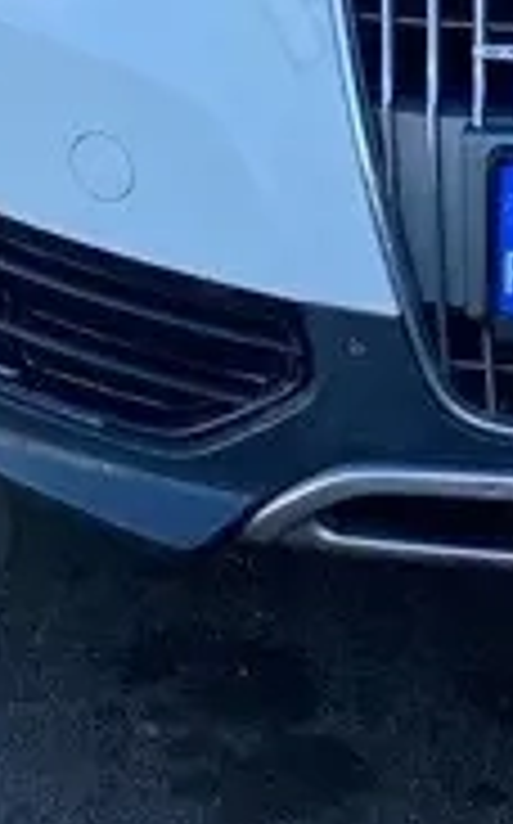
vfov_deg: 10.3
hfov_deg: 6.3
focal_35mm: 201
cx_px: 999
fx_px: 4507
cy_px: -171
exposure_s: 1/919
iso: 32
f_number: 1.8
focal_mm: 4.25
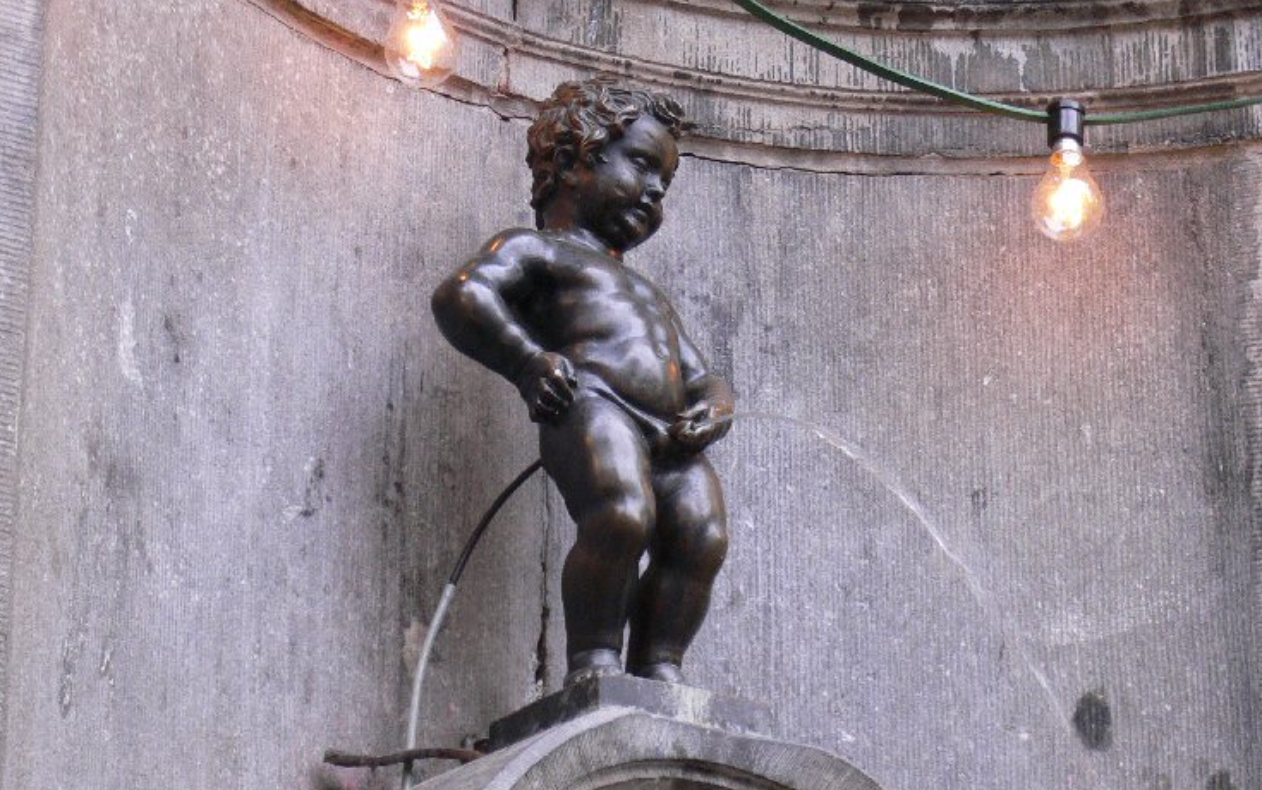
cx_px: 632
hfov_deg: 18.6
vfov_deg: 11.7
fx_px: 3854
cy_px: 465
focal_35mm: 112
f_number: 5
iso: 150
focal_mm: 17.4
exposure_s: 1/15
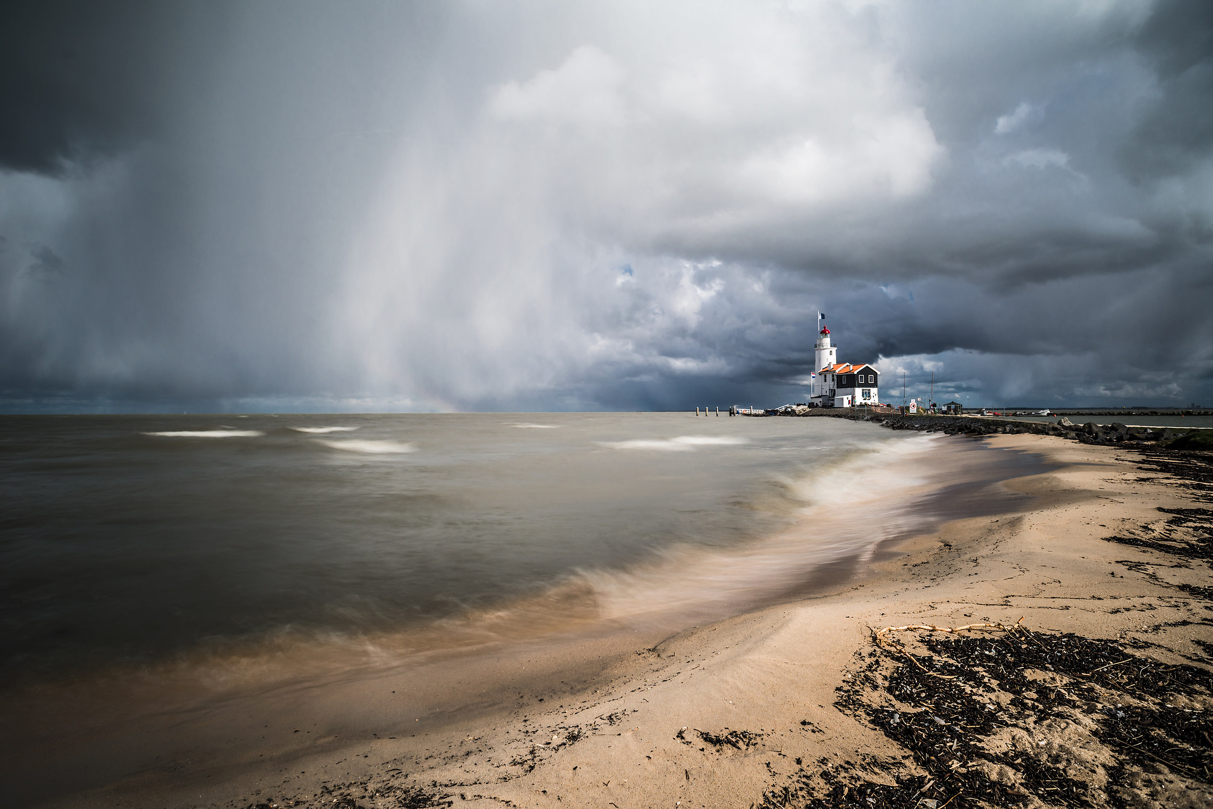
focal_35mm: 20
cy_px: 404
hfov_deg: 84.0
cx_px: 606
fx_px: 674
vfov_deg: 62.0
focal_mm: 20
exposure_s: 1
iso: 200
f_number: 8
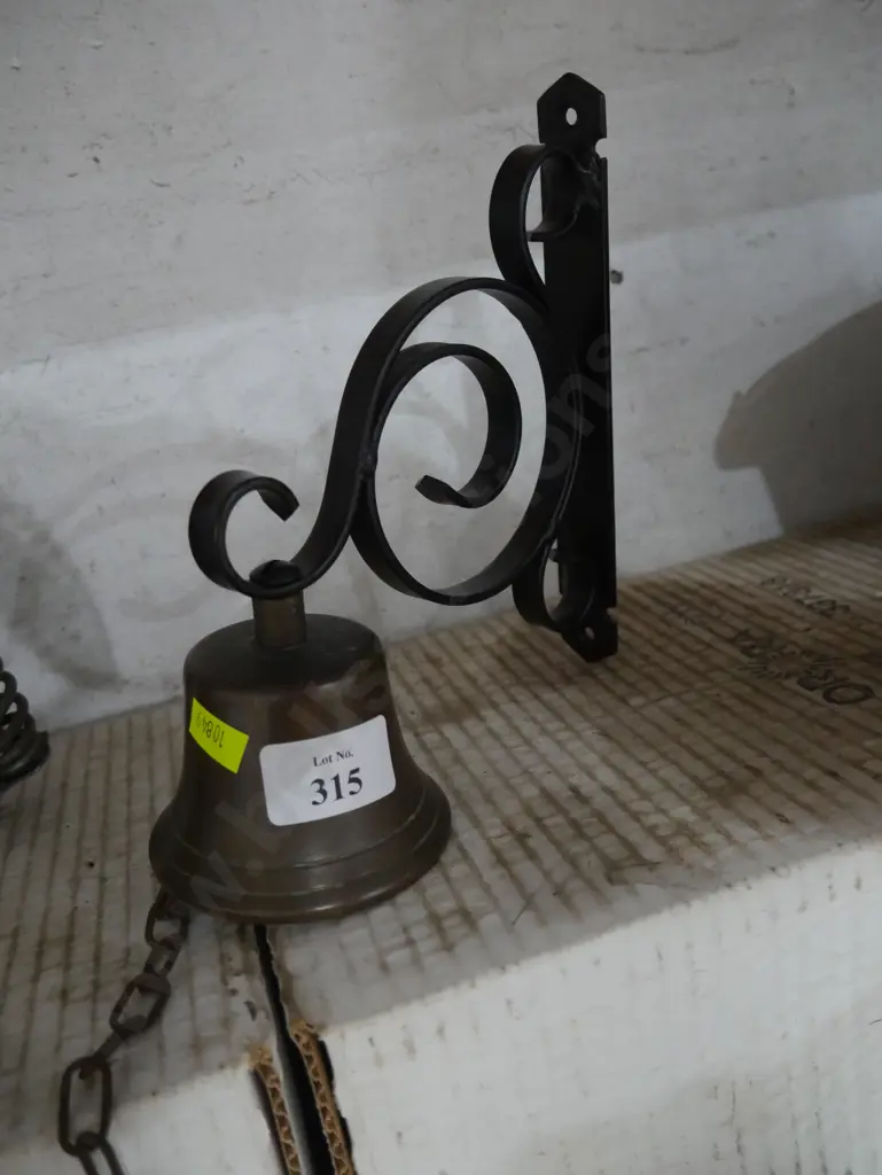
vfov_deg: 59.9
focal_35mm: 30
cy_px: 588
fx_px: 1018
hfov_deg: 46.8
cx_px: 441
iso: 2500
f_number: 3.6
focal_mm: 15
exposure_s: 1/60
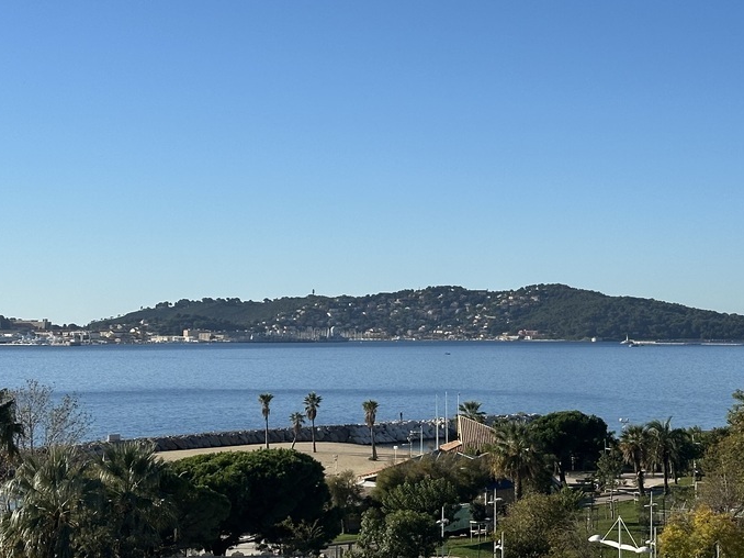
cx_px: 486
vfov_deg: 17.3
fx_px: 1826
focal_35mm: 85
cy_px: 178
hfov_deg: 22.9
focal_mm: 6.86
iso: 64
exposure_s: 1/5556
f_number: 1.78
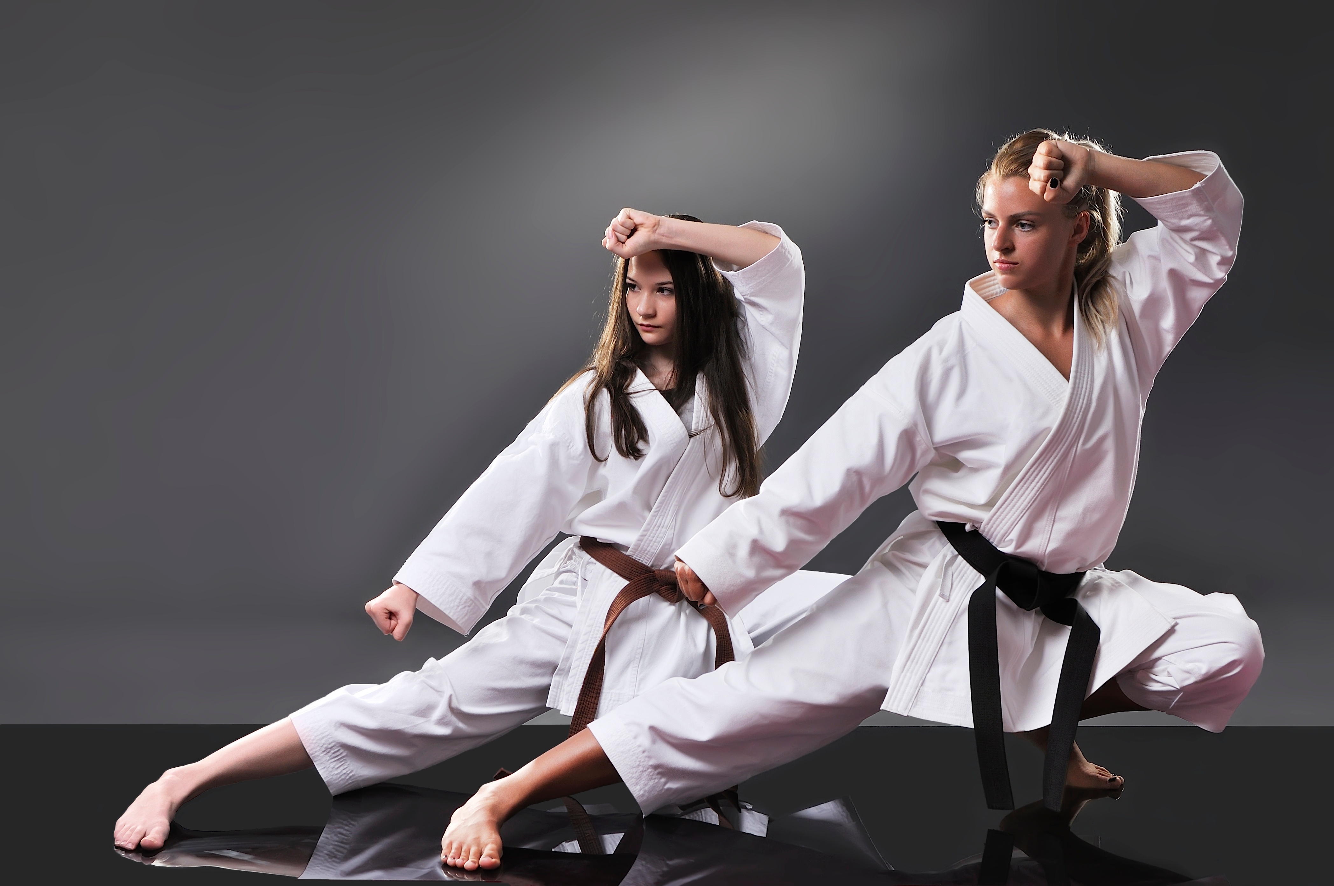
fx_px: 1888
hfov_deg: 38.9
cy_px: 443
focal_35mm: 51
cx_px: 667
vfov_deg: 26.4
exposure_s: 1/800
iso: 250
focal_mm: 34
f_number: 8
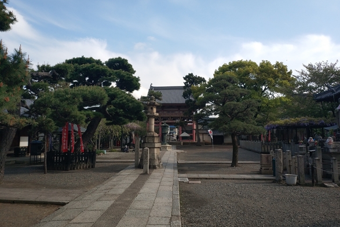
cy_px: 102
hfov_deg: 55.8
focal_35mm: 34
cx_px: 172
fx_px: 321
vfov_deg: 38.9
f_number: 2
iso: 100
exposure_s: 1/1440
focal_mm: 4.5
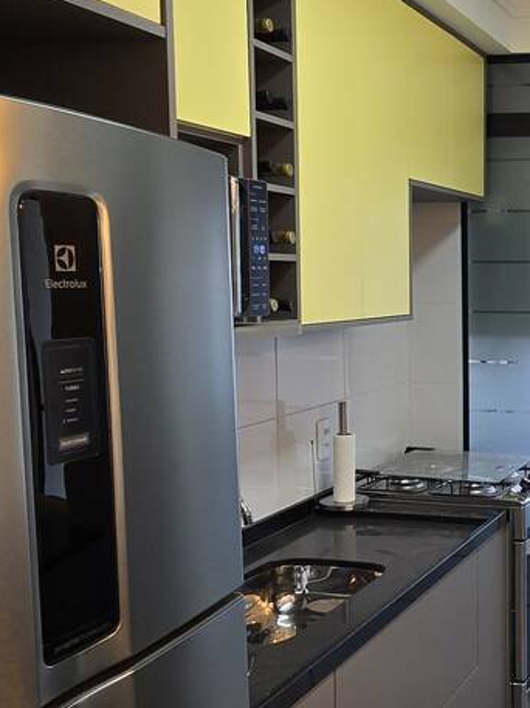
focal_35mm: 41
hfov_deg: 30.1
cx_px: 629
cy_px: 358
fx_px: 838
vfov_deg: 45.8
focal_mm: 2.2
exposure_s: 1/60
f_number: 2.2
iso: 50
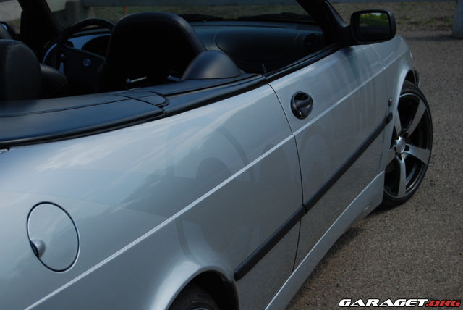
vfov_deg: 18.2
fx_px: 965
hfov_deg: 27.0
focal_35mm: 75
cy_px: 155
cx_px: 232
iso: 100
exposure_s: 1/500
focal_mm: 50
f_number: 5.6
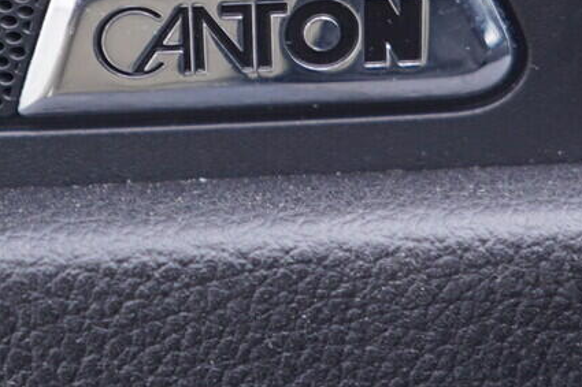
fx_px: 1971
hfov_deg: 16.8
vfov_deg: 11.1
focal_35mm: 122
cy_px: -5
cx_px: 240
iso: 160
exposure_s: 1/40
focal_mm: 24
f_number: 2.8
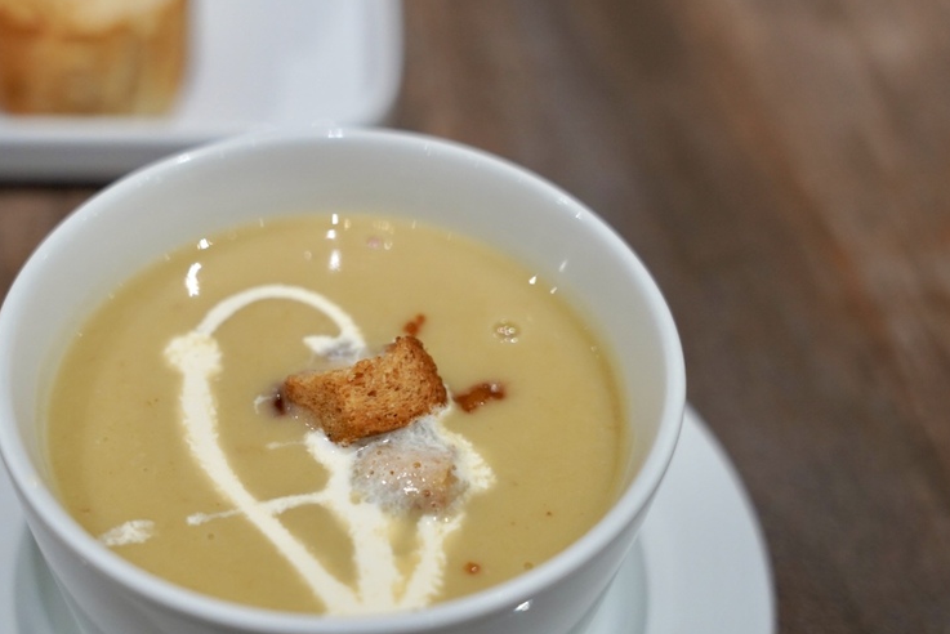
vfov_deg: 23.6
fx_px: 1515
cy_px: 384
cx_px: 327
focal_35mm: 57
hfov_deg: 34.5
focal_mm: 42.3
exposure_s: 1/160
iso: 1600
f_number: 3.5
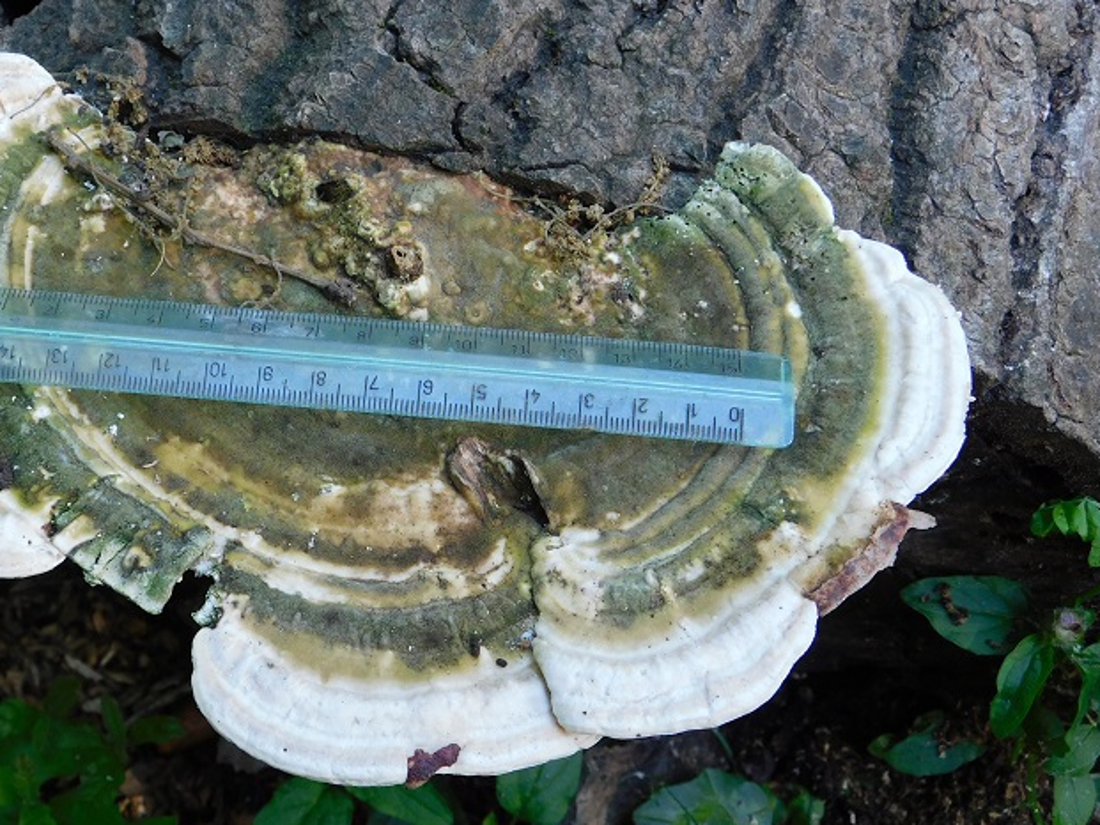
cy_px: 528
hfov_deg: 33.0
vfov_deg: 25.1
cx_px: 397
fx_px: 1843
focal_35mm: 58
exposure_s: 1/30
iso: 160
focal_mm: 8
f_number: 3.7
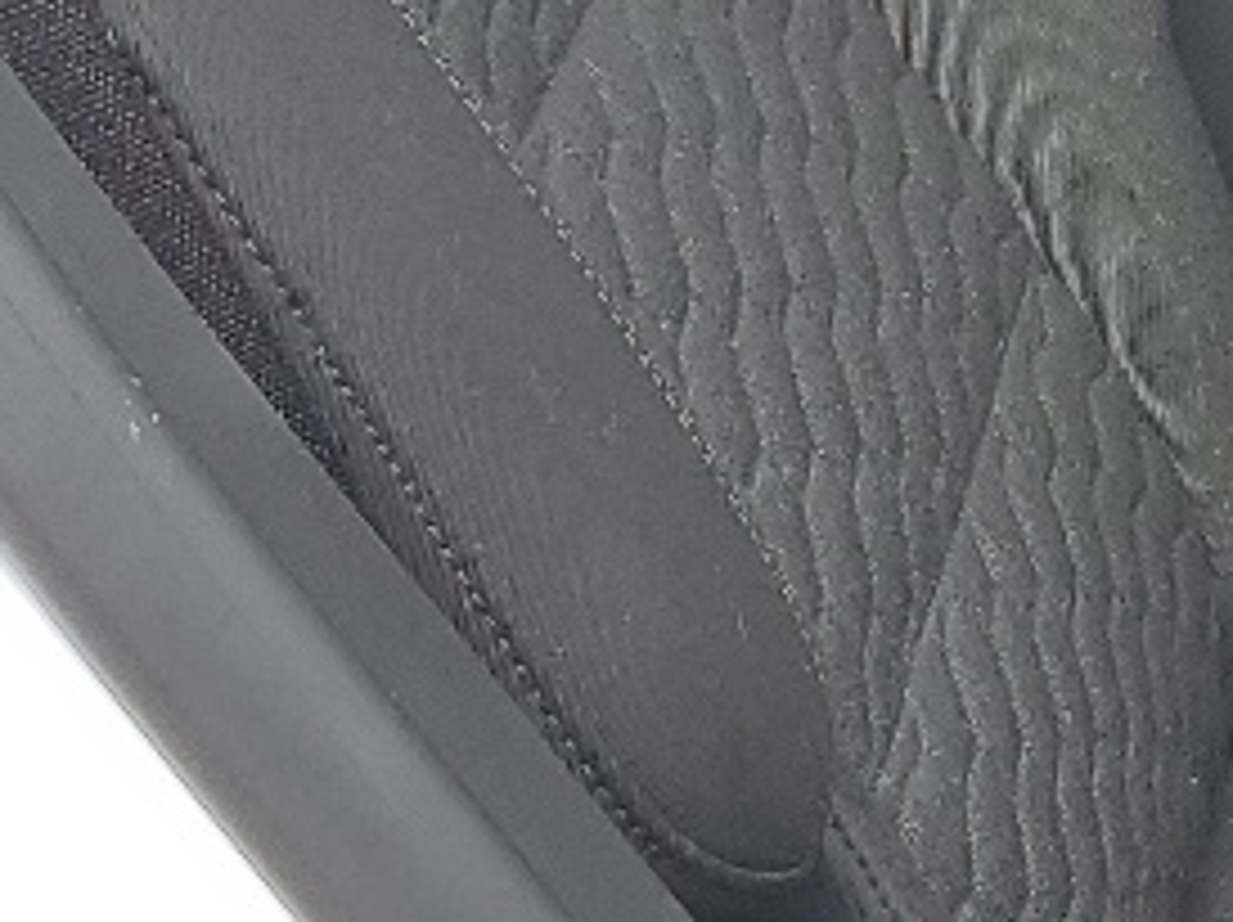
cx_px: 1976
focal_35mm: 152
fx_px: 5409
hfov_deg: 12.2
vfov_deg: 9.7
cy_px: 13
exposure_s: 1/625
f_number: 1.5
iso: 50
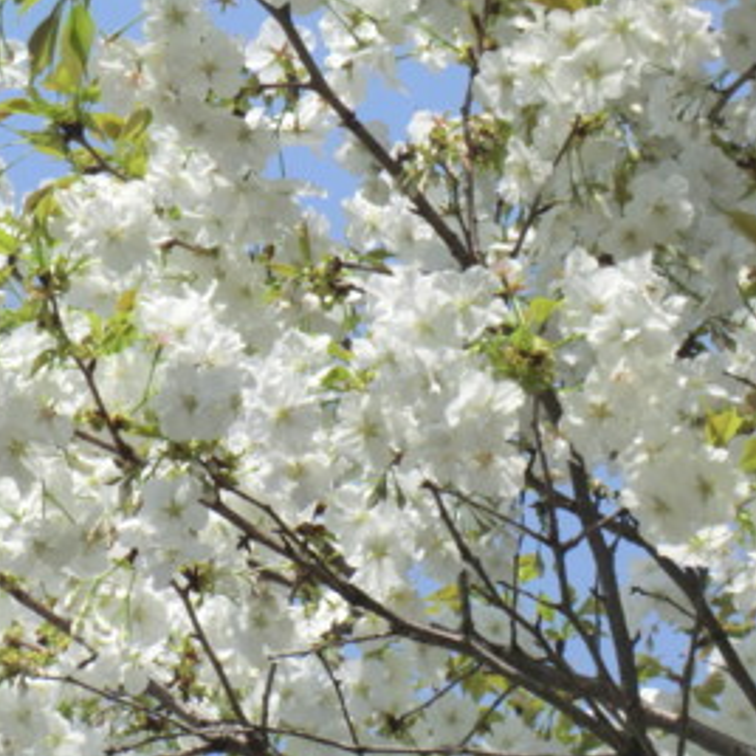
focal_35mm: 296
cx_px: 217
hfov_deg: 5.9
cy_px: 420
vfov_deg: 5.9
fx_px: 7314
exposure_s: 1/400
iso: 80
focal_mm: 35.7
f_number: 5.2
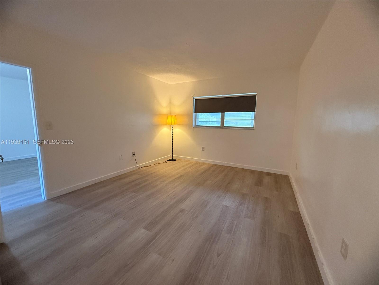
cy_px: 142
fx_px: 153
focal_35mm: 14
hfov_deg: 102.1
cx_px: 190
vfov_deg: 85.7
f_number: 2.2
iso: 400
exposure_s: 1/60
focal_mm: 2.22
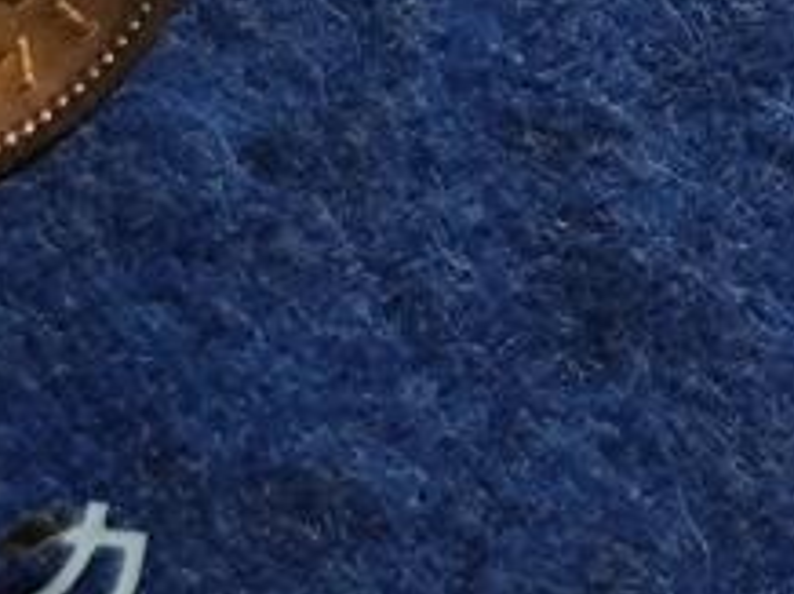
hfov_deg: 6.1
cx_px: 1828
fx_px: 7217
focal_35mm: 315
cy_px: -754
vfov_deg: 4.6
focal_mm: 5.84
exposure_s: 1/153
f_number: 1.6
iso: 50
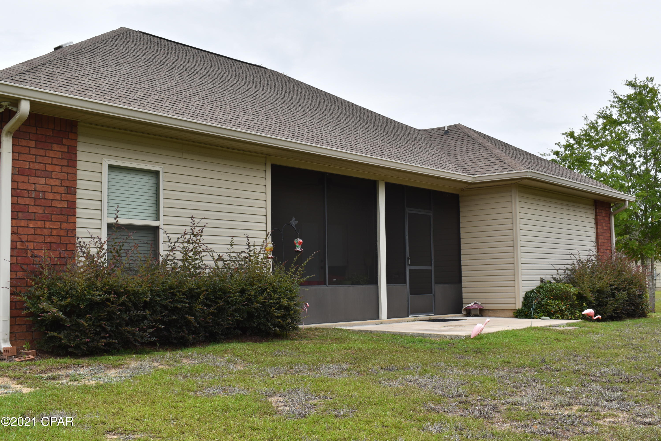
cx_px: 330
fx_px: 771
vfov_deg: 31.9
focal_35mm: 42
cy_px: 220
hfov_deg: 46.4
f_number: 11
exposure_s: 1/200
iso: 100
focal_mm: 28
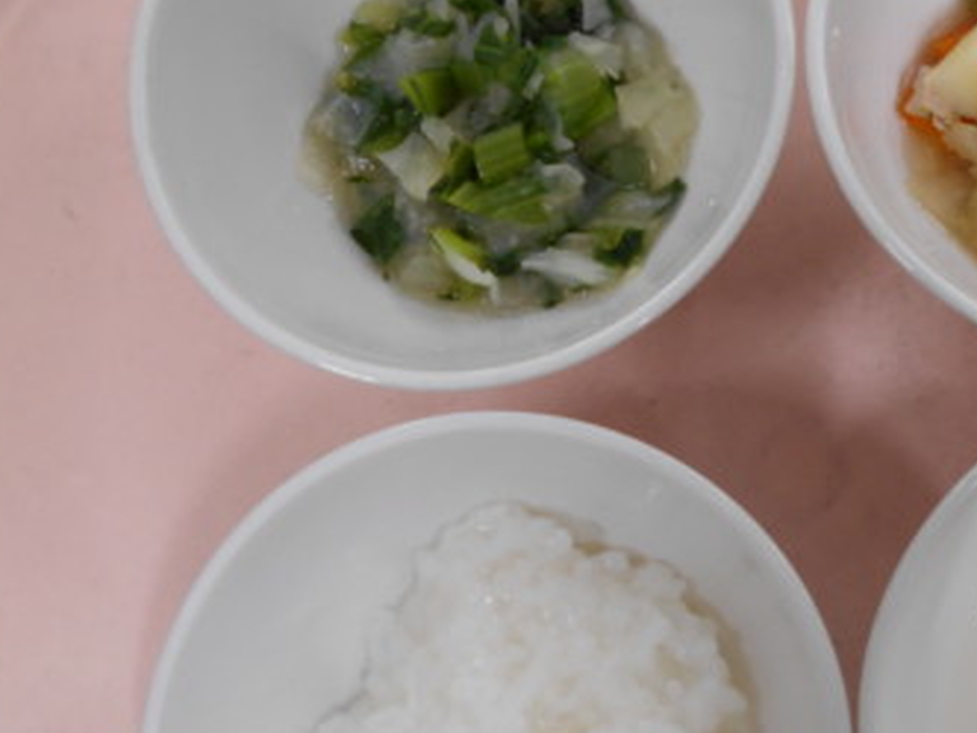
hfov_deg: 38.8
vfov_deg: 30.8
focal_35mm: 47
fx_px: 1327
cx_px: 792
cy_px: 445
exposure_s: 1/30
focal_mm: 4.6
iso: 140
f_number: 3.2
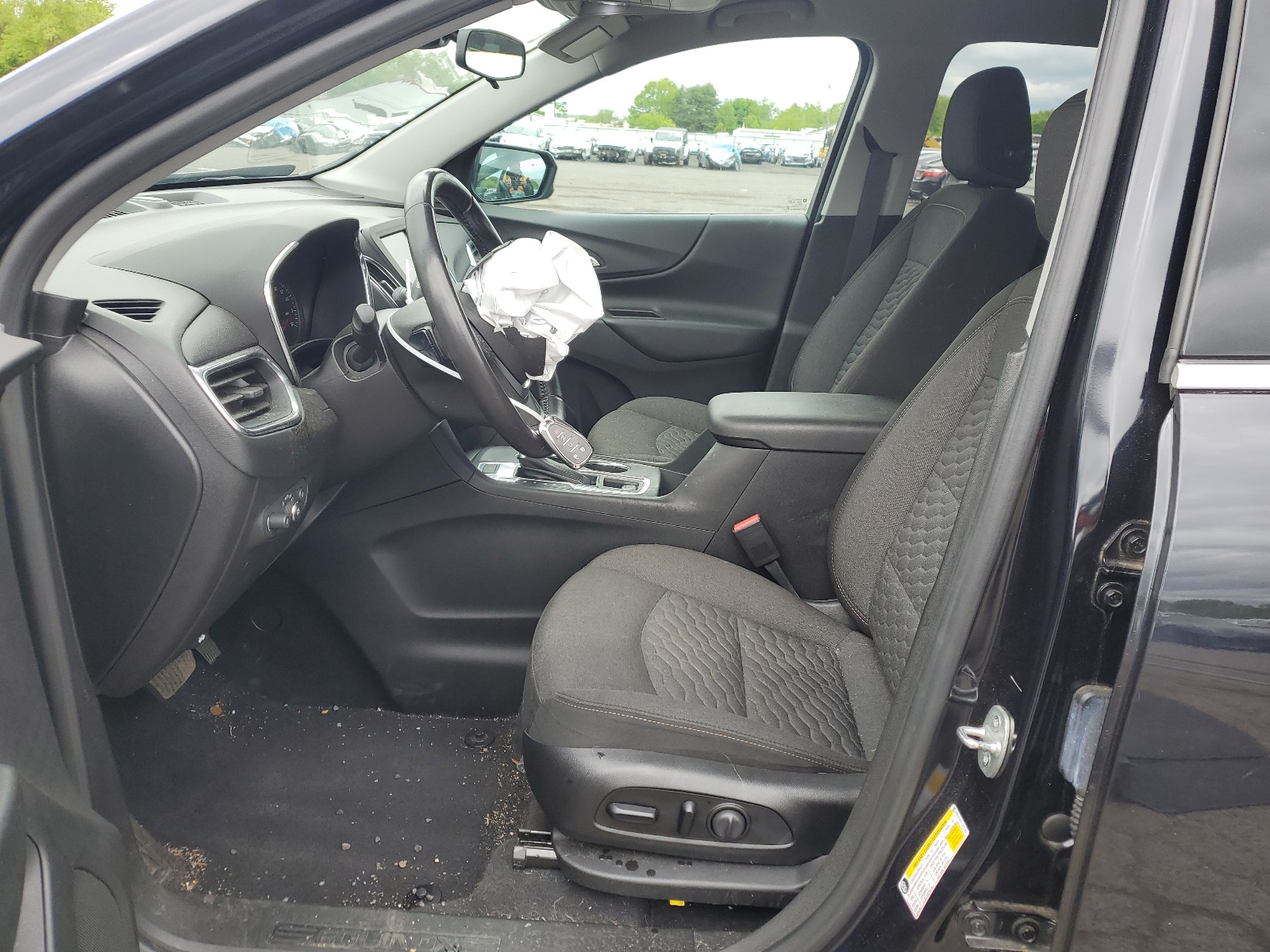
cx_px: 635
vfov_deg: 53.1
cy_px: 476
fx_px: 954
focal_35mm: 26
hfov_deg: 67.3
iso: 50
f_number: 1.5
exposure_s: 1/370
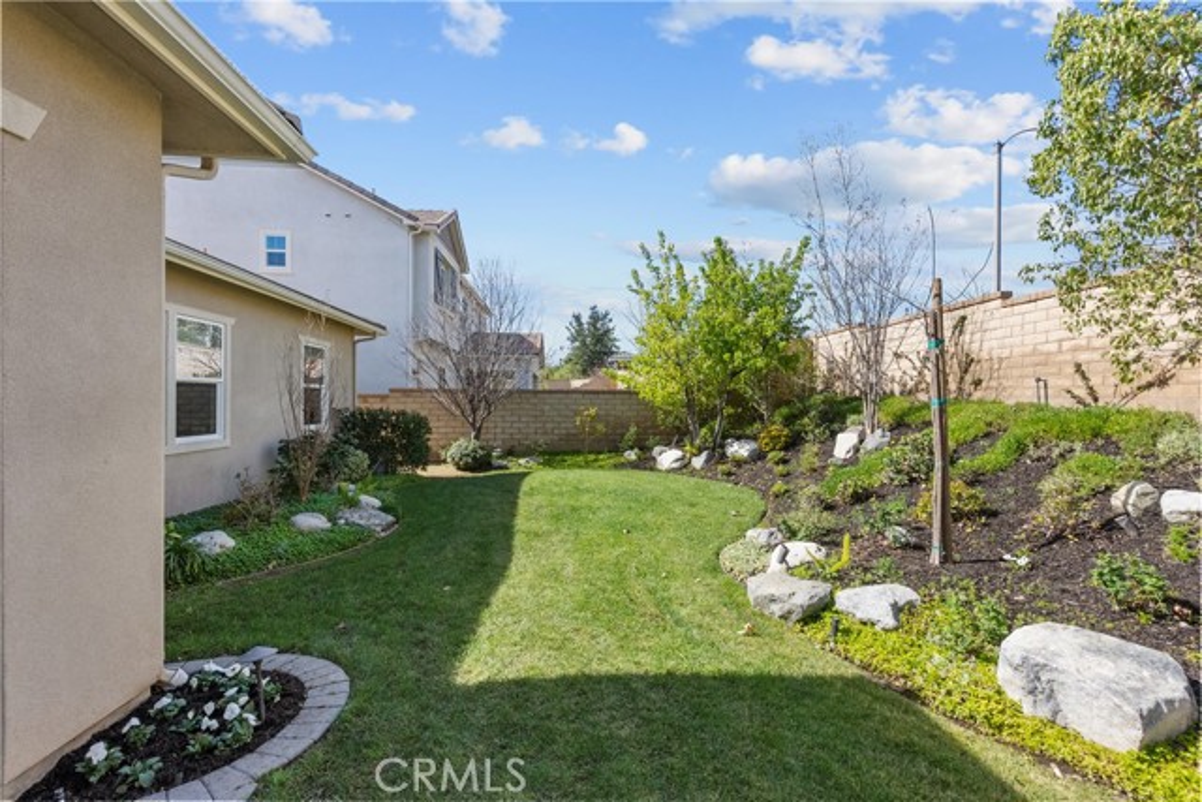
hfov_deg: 96.7
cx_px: 601
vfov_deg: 73.8
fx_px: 534
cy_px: 401
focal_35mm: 16
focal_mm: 16
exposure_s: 1/500
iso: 2000
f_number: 9
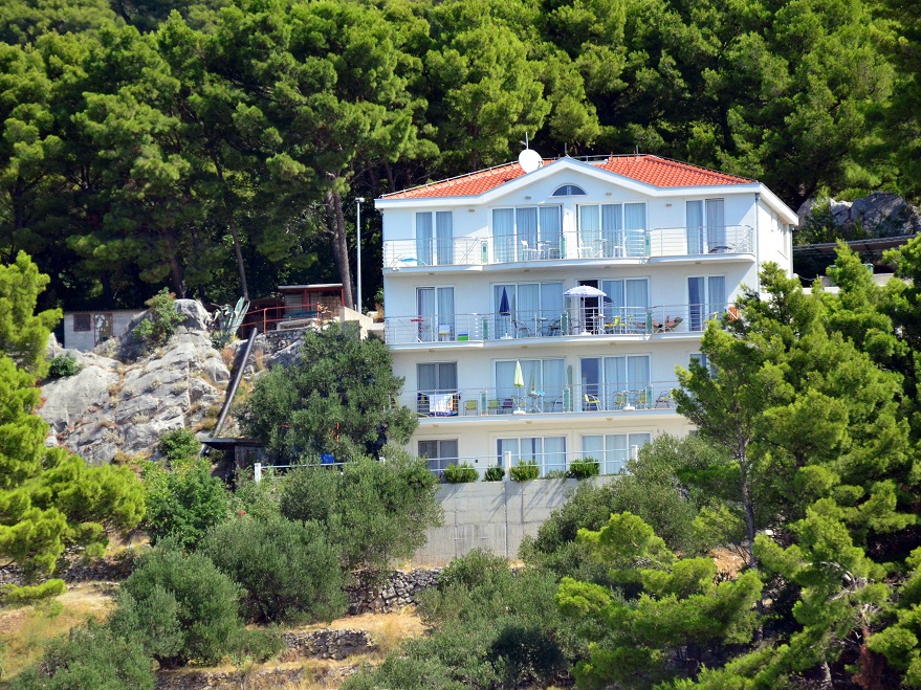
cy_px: 344
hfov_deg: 4.0
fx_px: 13062
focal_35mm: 491
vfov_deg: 3.0
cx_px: 410
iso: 2000
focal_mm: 300
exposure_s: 1/6400
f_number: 5.6
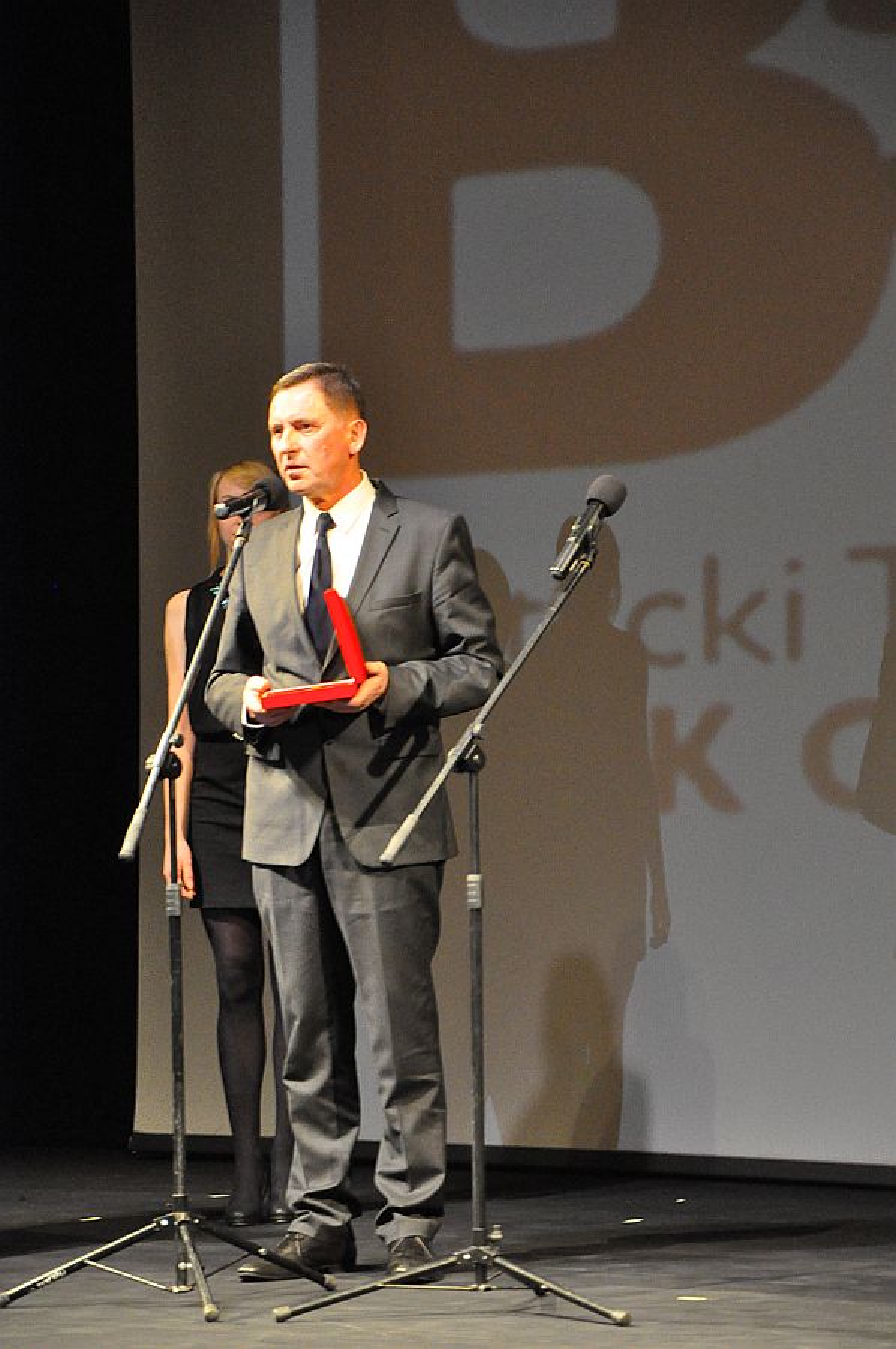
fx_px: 5893
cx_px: 448
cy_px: 674
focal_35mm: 158
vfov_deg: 13.1
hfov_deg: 8.7
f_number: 5.6
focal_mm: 105
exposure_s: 1/15
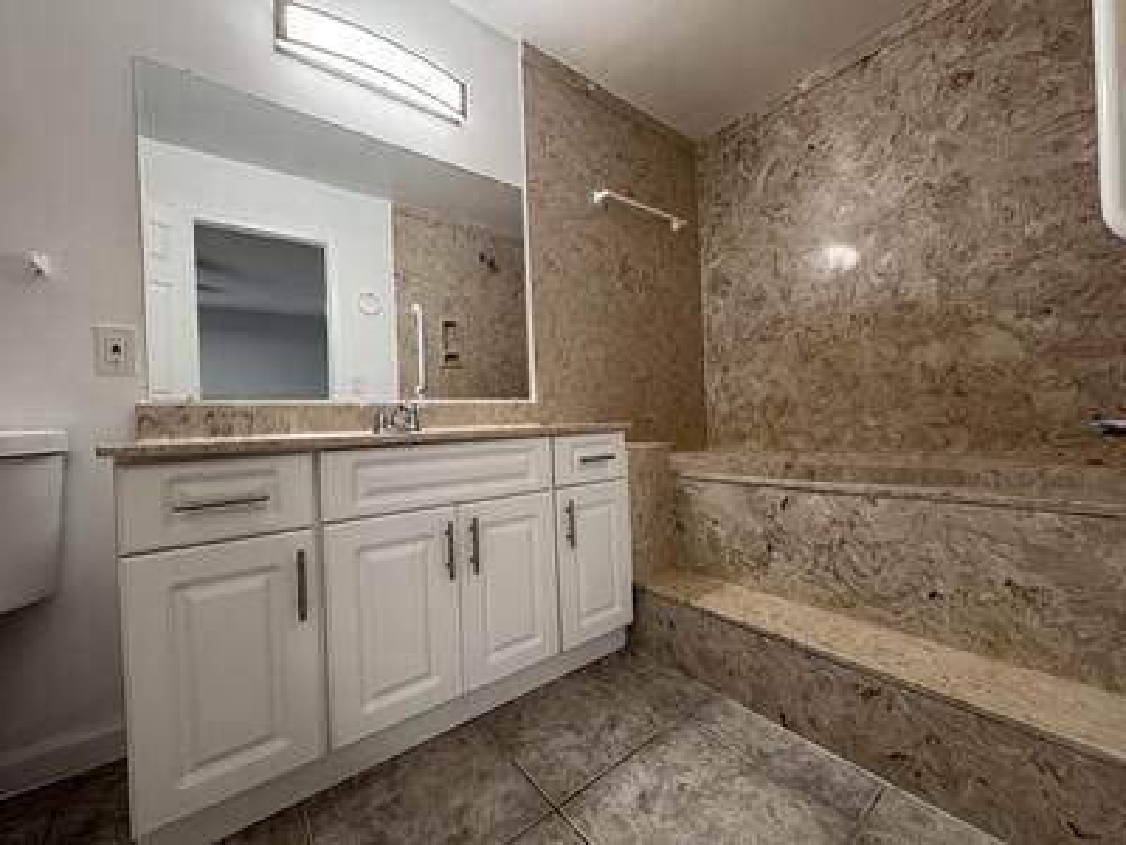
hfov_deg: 102.1
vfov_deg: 85.7
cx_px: 563
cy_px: 422
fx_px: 455
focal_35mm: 14
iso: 160
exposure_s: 1/60
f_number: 2.2
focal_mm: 2.22
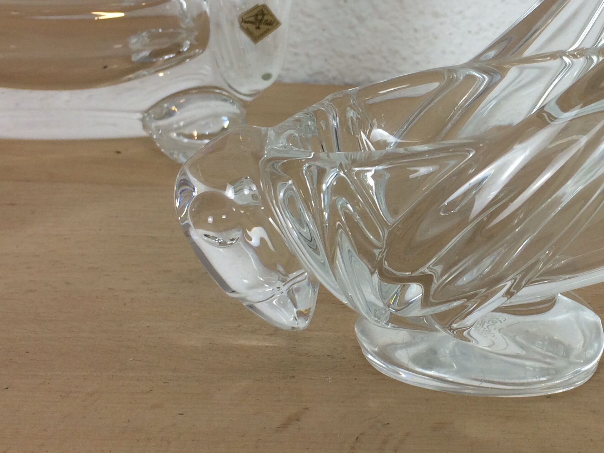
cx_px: 513
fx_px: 977
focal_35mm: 56
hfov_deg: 33.0
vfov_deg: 26.1
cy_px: 193
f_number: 2.2
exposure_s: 1/50
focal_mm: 4.15
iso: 40
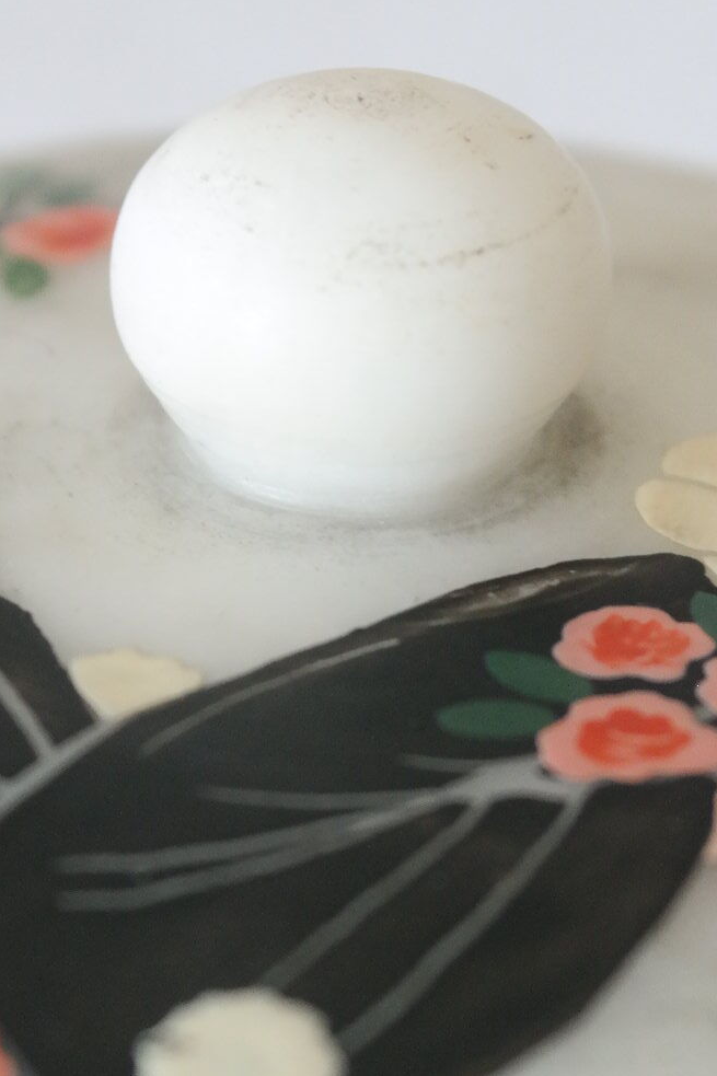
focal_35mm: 102
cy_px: 537
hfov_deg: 13.4
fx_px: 3048
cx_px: 349
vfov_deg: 20.0
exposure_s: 1/30
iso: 1600
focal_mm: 38
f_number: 5.6
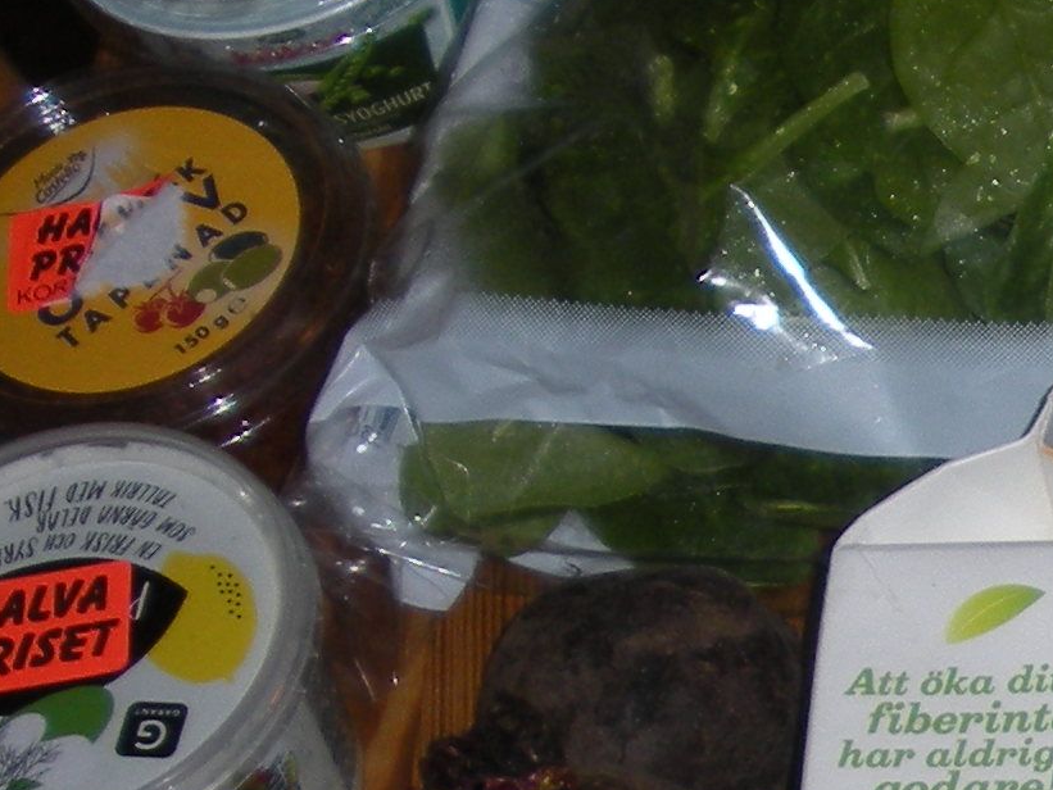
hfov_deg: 11.1
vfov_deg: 9.1
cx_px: 2152
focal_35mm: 160
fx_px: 4868
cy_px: 1080
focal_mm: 6.3
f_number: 3.5
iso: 64
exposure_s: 1/60
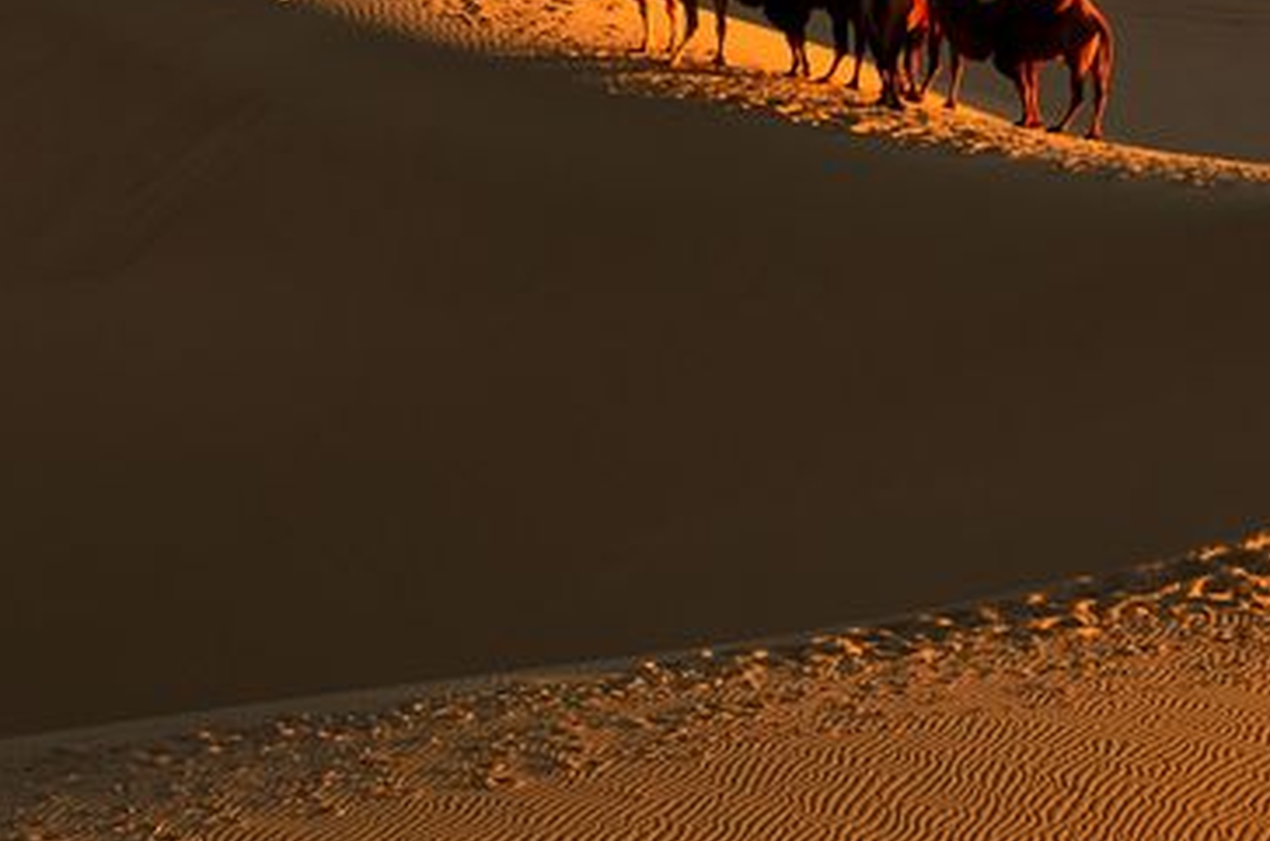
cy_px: -63
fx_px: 13701
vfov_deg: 3.5
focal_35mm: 389
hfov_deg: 5.3
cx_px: 663
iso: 100
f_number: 8
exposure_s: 1/45
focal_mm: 105
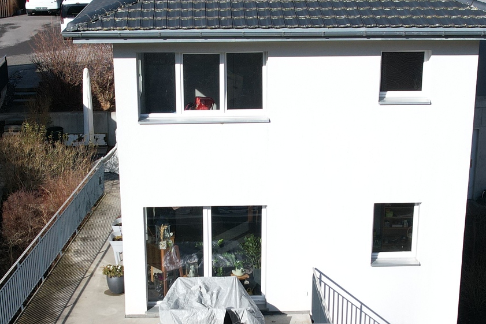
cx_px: 253
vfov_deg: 20.2
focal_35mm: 67
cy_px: 235
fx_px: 905
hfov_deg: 30.1
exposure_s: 1/2000
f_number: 2.8
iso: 100
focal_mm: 8.38
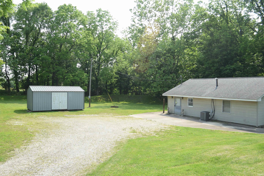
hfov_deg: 59.5
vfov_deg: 41.7
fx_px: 231
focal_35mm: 32
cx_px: 132
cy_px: 88
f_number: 8
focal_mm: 21
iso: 220
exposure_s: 1/250
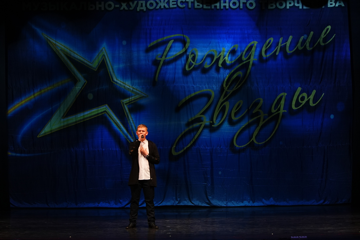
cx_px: 180
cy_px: 120
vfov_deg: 13.0
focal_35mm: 105
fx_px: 1050
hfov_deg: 19.5
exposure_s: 1/400
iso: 1600
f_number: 4.5
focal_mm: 70
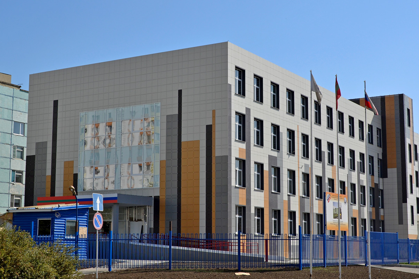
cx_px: 236
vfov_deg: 22.6
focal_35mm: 60
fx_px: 698
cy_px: 138
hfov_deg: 33.4
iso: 125
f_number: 9
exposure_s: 1/320
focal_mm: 32
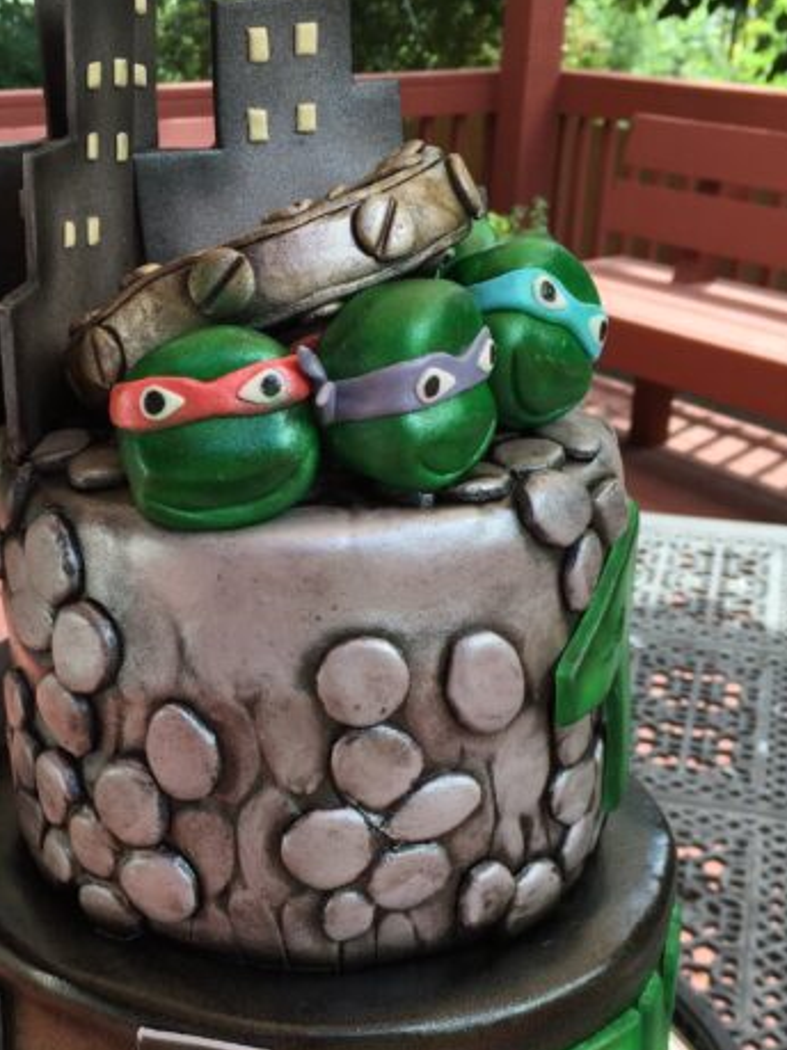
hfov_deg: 30.0
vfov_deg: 39.1
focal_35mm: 48
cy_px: 711
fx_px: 1456
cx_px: 247
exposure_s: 1/209
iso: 32
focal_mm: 4.15
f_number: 2.2
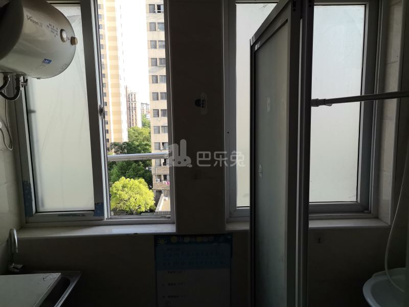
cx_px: 204
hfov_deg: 65.3
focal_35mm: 27
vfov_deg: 51.4
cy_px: 154
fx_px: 319
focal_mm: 5.52
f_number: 1.9
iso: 100
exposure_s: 1/1029
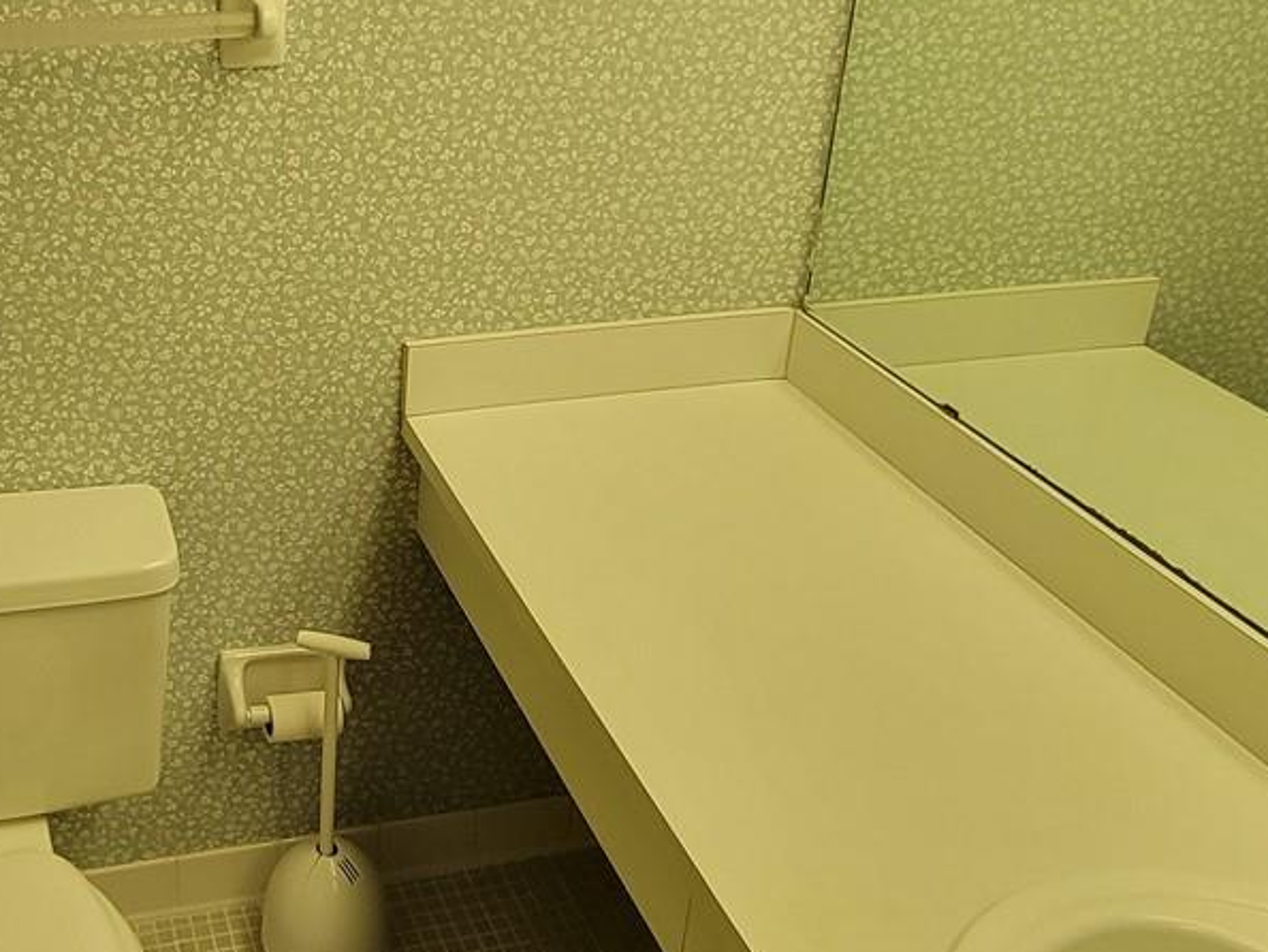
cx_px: 241
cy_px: 267
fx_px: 1283
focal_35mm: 35
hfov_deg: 49.3
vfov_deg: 39.9
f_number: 2.2
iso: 200
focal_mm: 2.2
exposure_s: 1/60
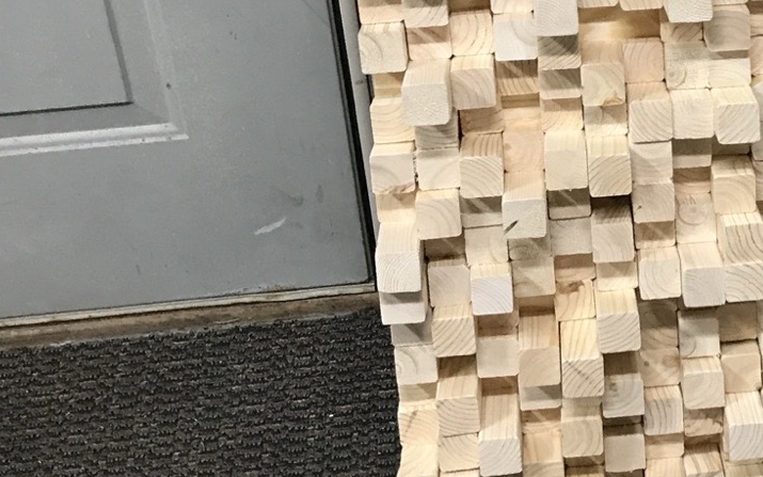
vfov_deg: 15.6
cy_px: 66
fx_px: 1726
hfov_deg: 24.0
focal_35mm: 83
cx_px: 733
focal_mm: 3.99
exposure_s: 1/15
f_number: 1.8
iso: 50
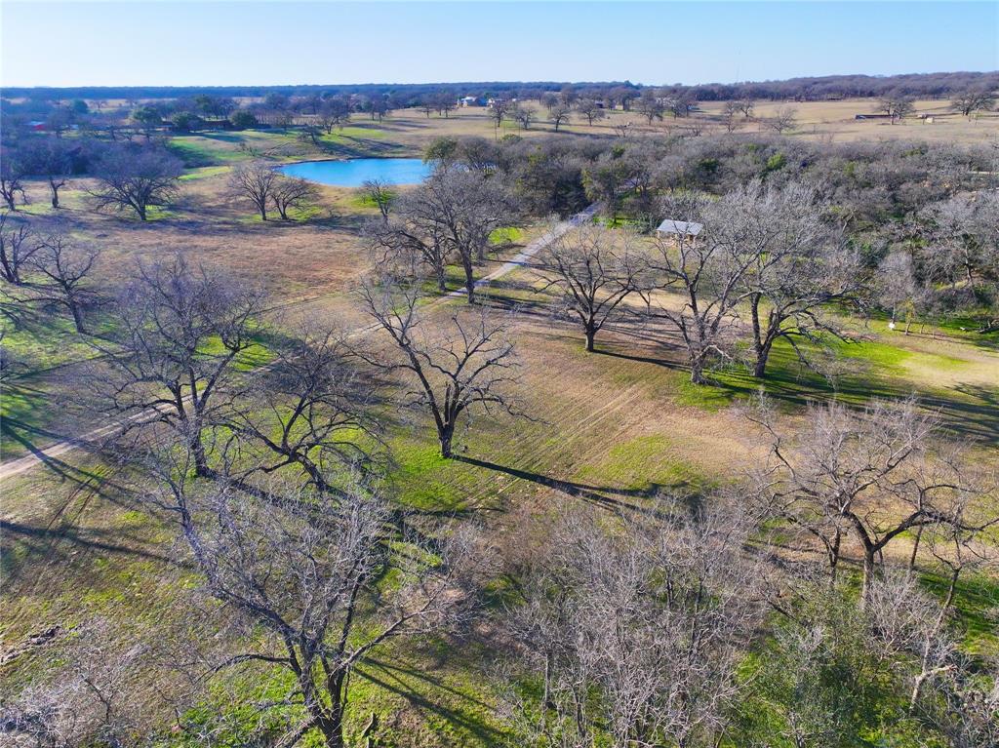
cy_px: 374
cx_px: 500
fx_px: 692
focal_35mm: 24
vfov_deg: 56.8
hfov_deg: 71.6
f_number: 2.8
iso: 360
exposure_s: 1/320
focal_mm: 12.29
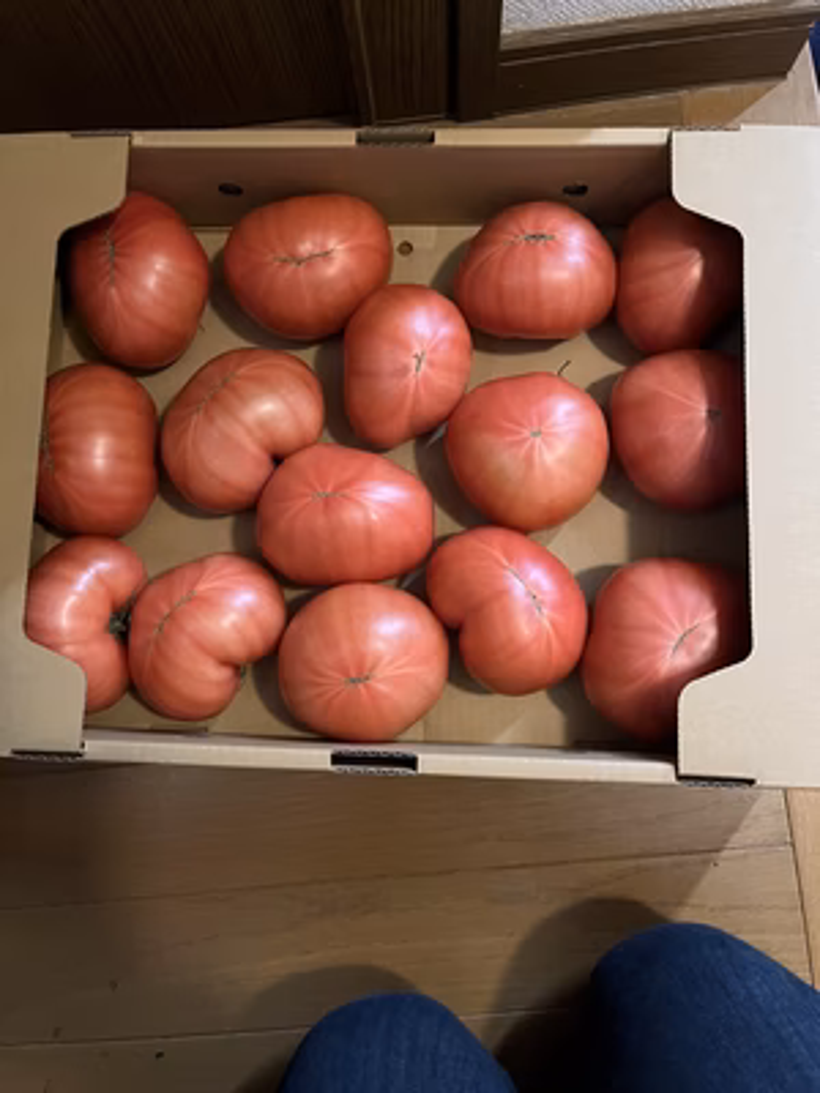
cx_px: 410
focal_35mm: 26
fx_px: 821
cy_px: 546
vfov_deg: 67.3
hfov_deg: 53.1
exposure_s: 1/30
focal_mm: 5.1
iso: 640
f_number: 1.6
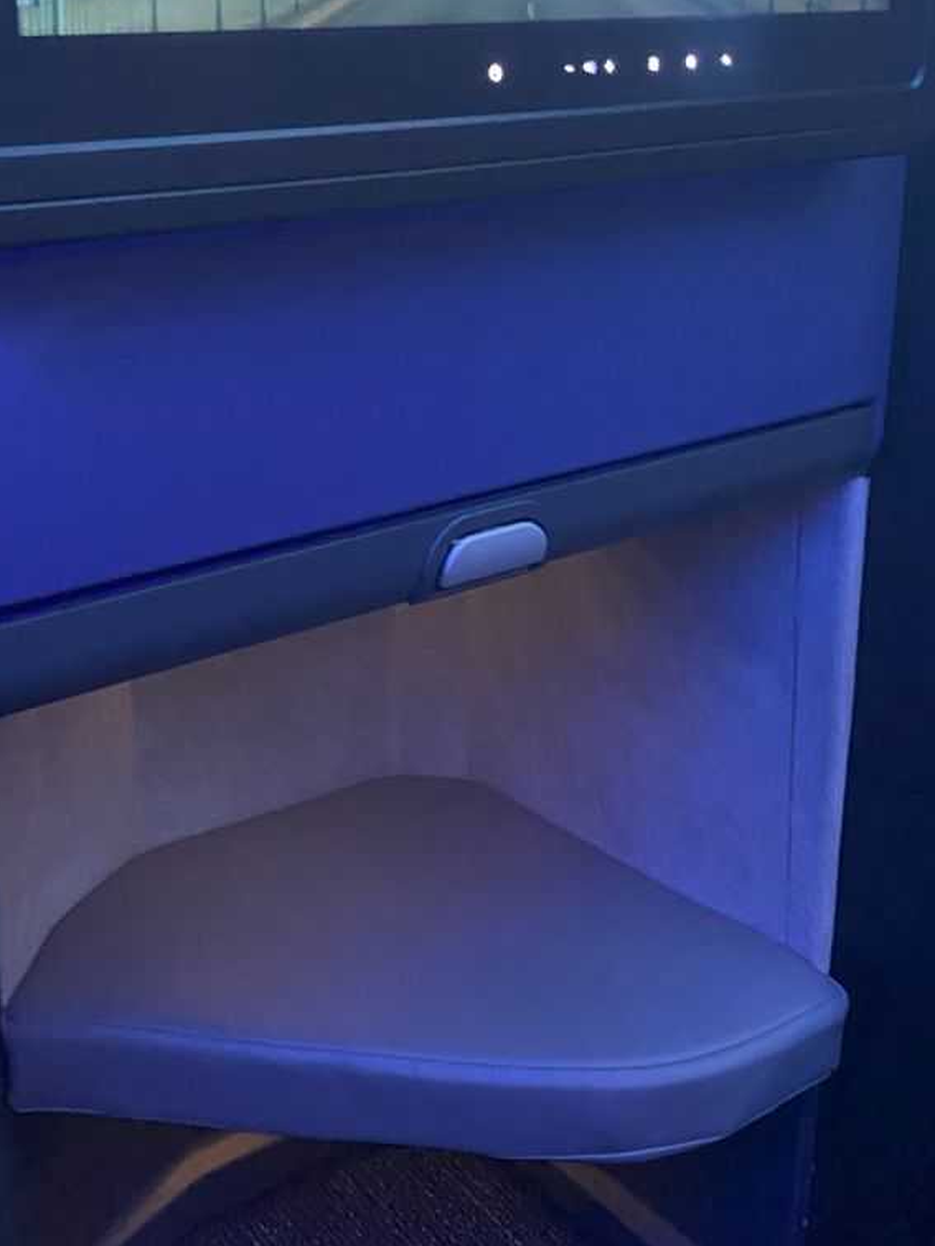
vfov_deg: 42.8
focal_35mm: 44
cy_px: 511
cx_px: 383
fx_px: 1585
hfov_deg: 32.8
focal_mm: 4.25
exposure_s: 1/28
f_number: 1.8
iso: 800
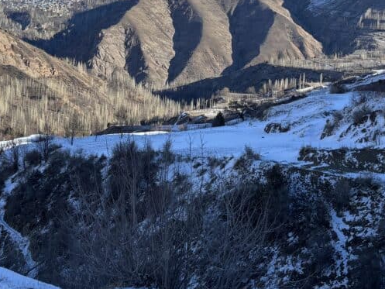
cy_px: 42
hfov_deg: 28.9
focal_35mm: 67
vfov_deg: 21.6
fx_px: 745
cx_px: 237
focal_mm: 5.96
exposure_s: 1/2571
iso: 50
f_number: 1.6
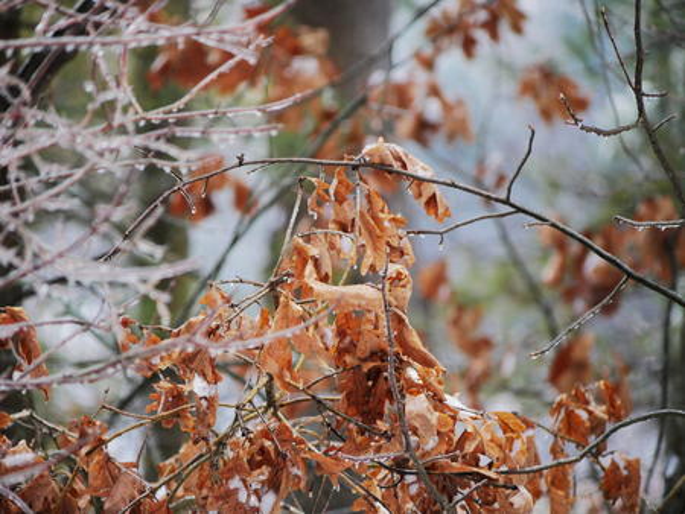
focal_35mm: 600
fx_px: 11879
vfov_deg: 2.5
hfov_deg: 3.3
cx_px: 342
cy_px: 257
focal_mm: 300
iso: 1250
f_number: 5.6
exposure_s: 1/640
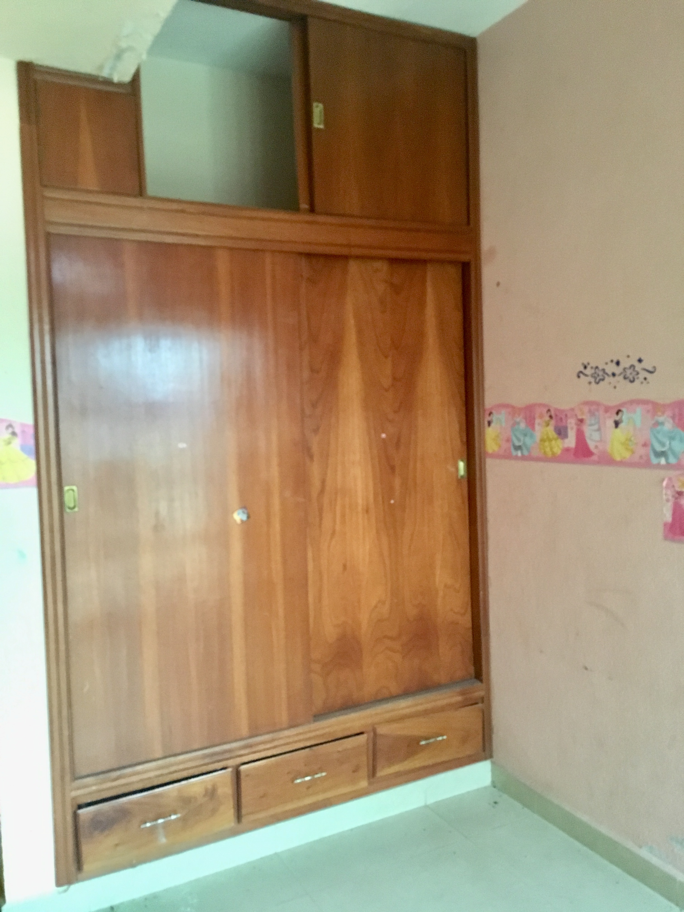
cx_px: 342
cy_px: 456
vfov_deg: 61.7
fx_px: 764
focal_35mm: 29
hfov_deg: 48.2
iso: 320
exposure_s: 1/15
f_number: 2.2
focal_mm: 4.15
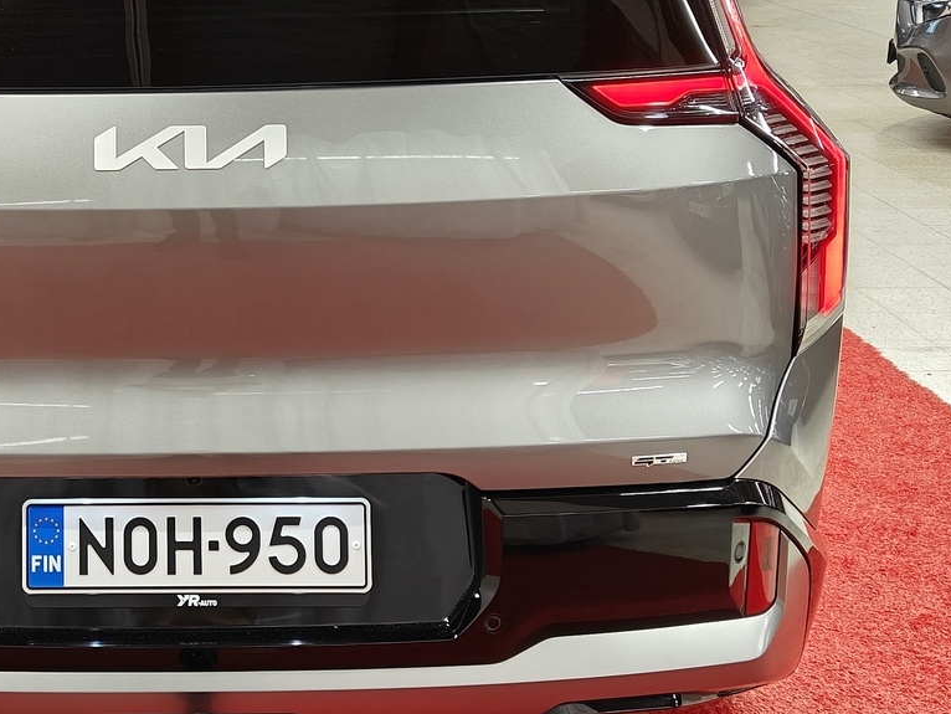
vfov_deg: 23.6
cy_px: 282
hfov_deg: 30.2
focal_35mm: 62
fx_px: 1704
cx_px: 143
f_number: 1.8
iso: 80
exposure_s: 1/50
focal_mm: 5.59
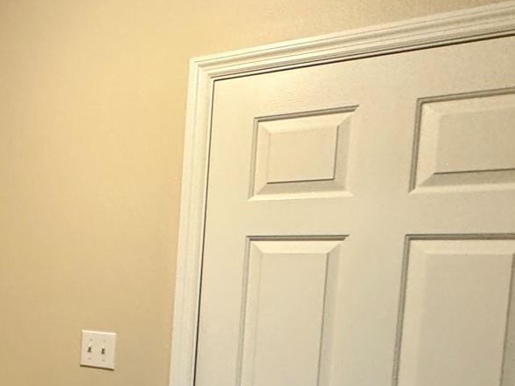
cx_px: 1
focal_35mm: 38
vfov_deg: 36.2
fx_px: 565
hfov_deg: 42.4
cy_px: 319
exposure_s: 1/60
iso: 500
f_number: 2.2
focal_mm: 2.22
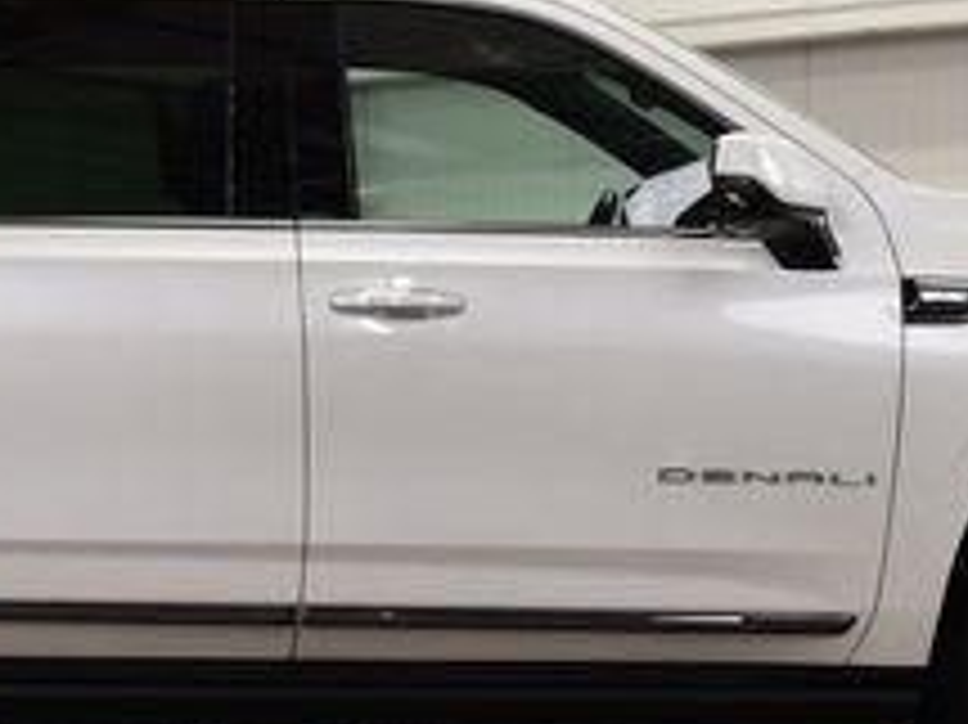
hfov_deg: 15.2
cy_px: 420
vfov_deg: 11.5
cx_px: 230
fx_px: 3605
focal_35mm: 129
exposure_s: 1/30
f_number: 7.1
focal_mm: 30
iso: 450
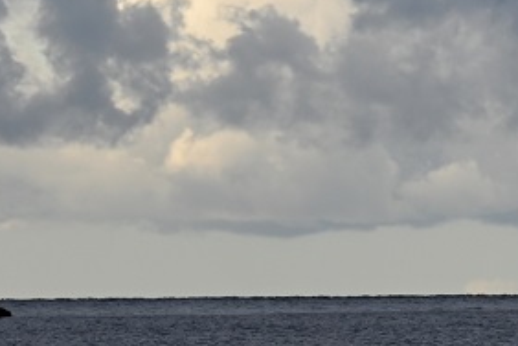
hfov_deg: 2.9
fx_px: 10316
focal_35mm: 717
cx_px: 542
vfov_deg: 1.9
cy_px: -144
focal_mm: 135
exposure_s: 1/500
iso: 125
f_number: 5.6
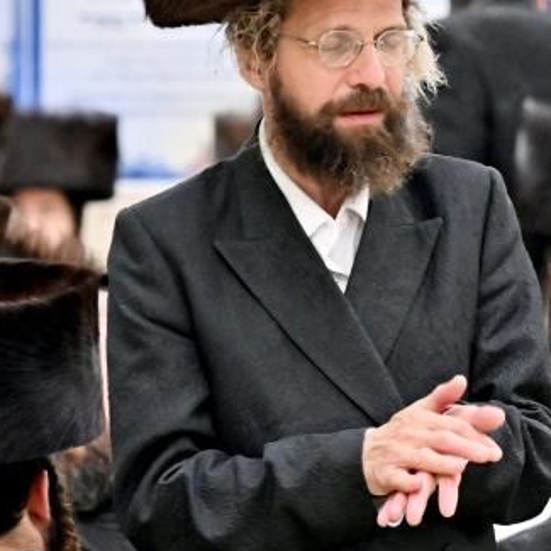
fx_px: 8680
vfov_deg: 3.6
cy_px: 131
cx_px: 319
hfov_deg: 3.6
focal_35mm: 482
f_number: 4
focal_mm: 120
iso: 800
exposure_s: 1/250
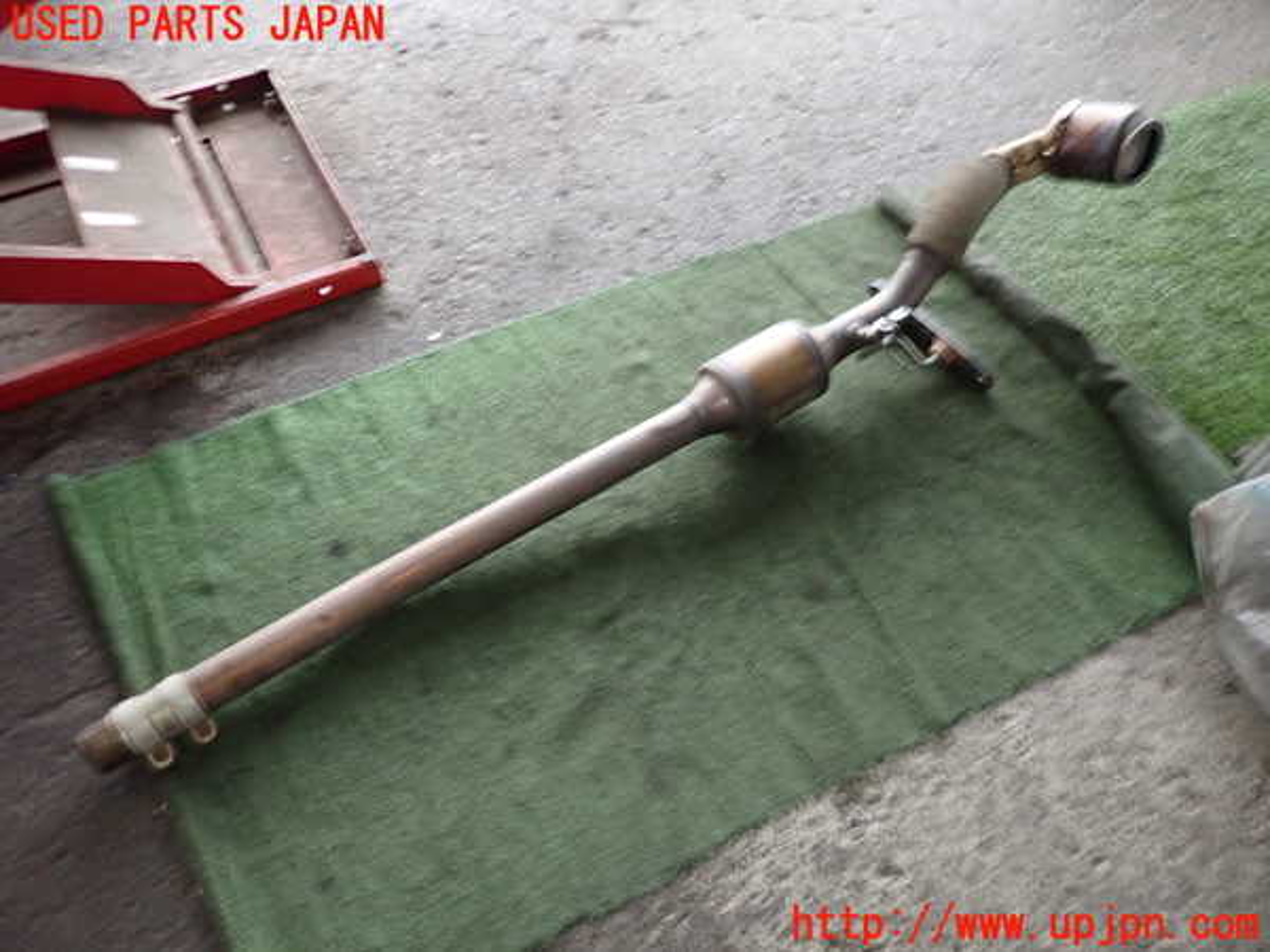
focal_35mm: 25
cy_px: 476
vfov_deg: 54.9
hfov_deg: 69.4
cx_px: 635
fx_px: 917
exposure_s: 1/30
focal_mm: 4.5
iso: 640
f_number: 2
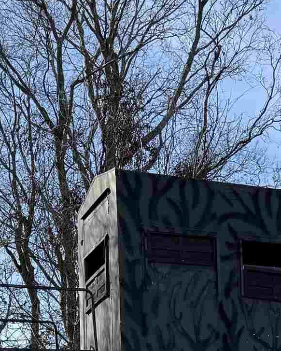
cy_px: 443
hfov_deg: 15.4
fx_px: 1029
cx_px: 248
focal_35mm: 99
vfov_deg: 18.2
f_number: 1.78
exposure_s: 1/2703
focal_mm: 6.76
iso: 80
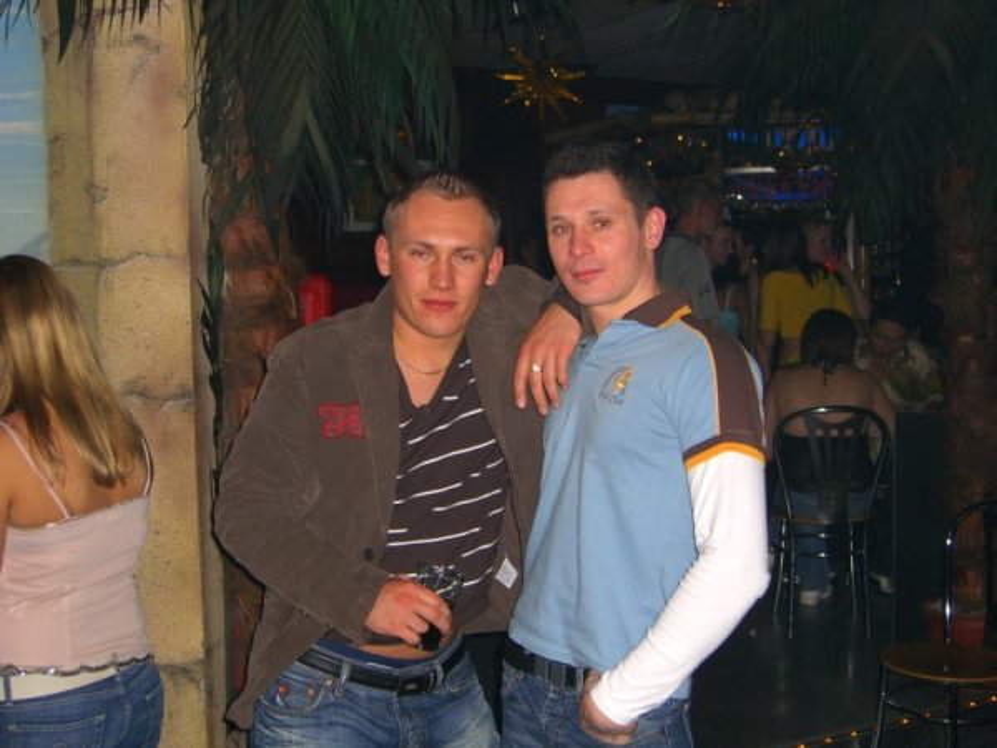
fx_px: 1325
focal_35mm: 46
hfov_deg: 41.2
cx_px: 498
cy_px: 374
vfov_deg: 31.5
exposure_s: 1/60
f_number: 3.1
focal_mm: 9.5
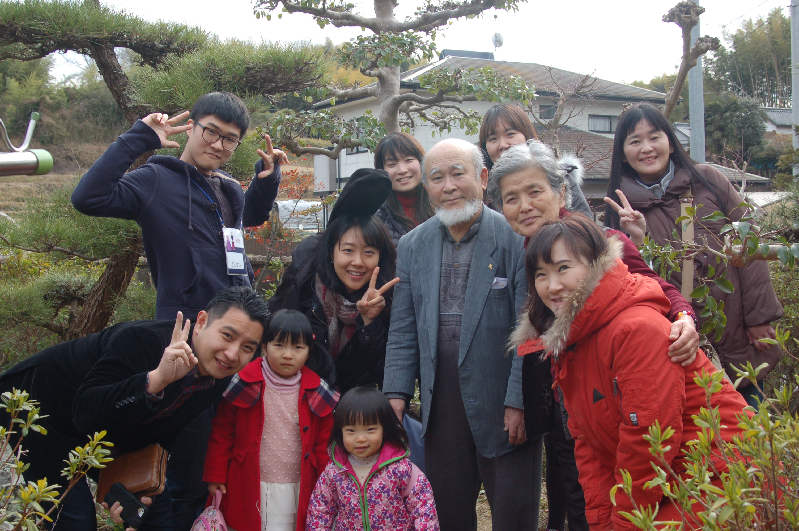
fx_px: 931
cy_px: 266
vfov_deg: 31.8
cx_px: 400
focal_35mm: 42
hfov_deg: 46.4
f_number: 6.3
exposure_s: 1/200
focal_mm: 28
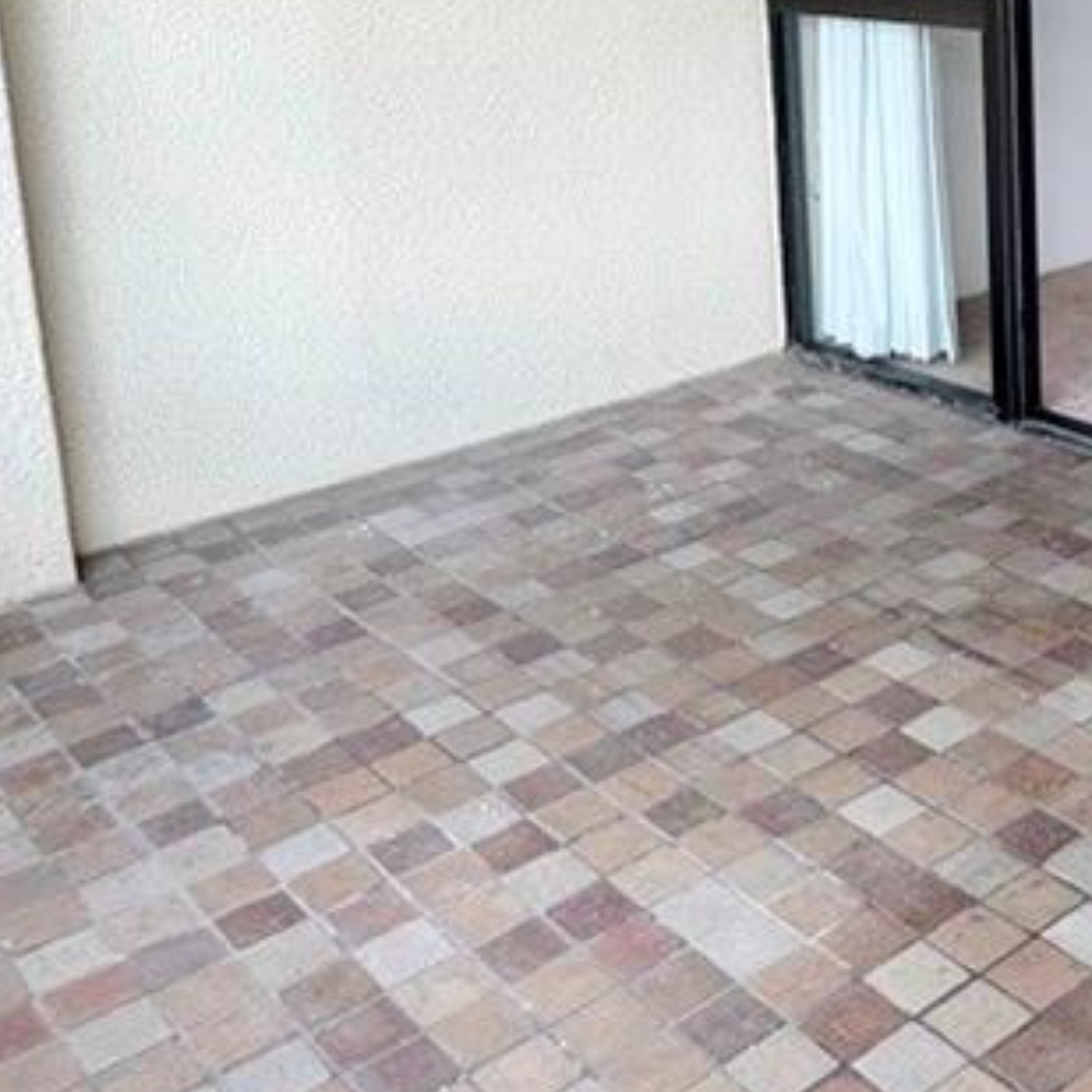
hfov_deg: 33.4
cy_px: 145
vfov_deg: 33.8
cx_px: 995
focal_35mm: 48
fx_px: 1713
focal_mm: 2.22
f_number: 2.2
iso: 40
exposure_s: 1/133
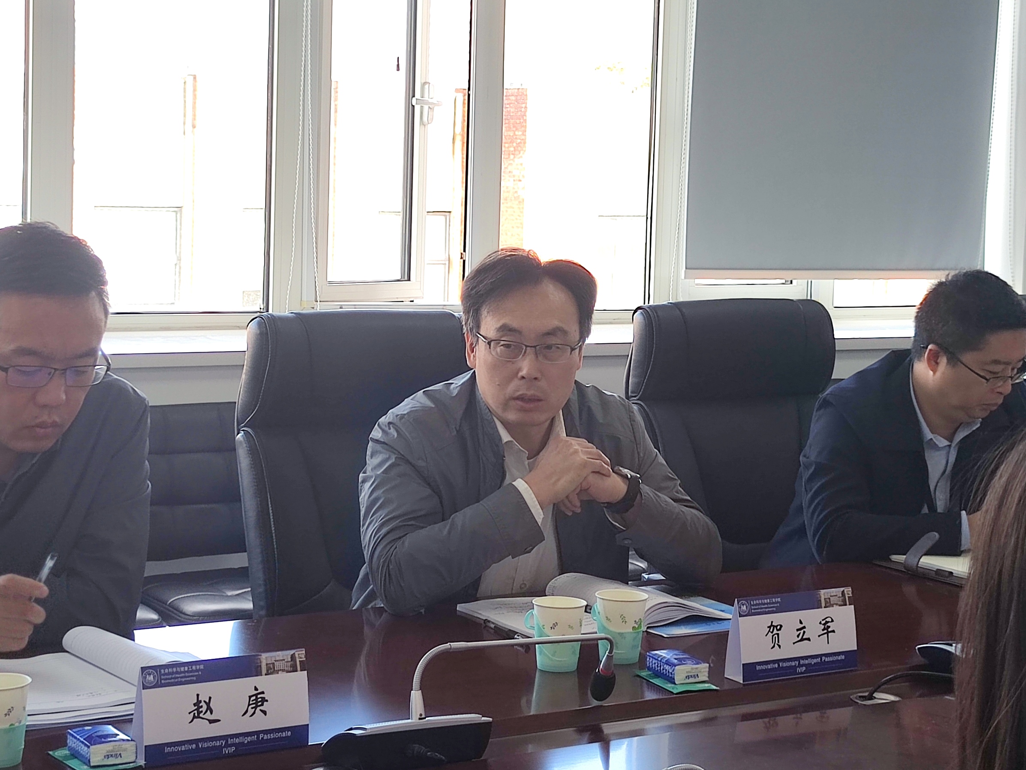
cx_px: 513
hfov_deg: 59.9
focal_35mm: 30
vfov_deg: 46.8
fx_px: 890
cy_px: 385
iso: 50
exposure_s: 1/101
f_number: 1.69
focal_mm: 6.72
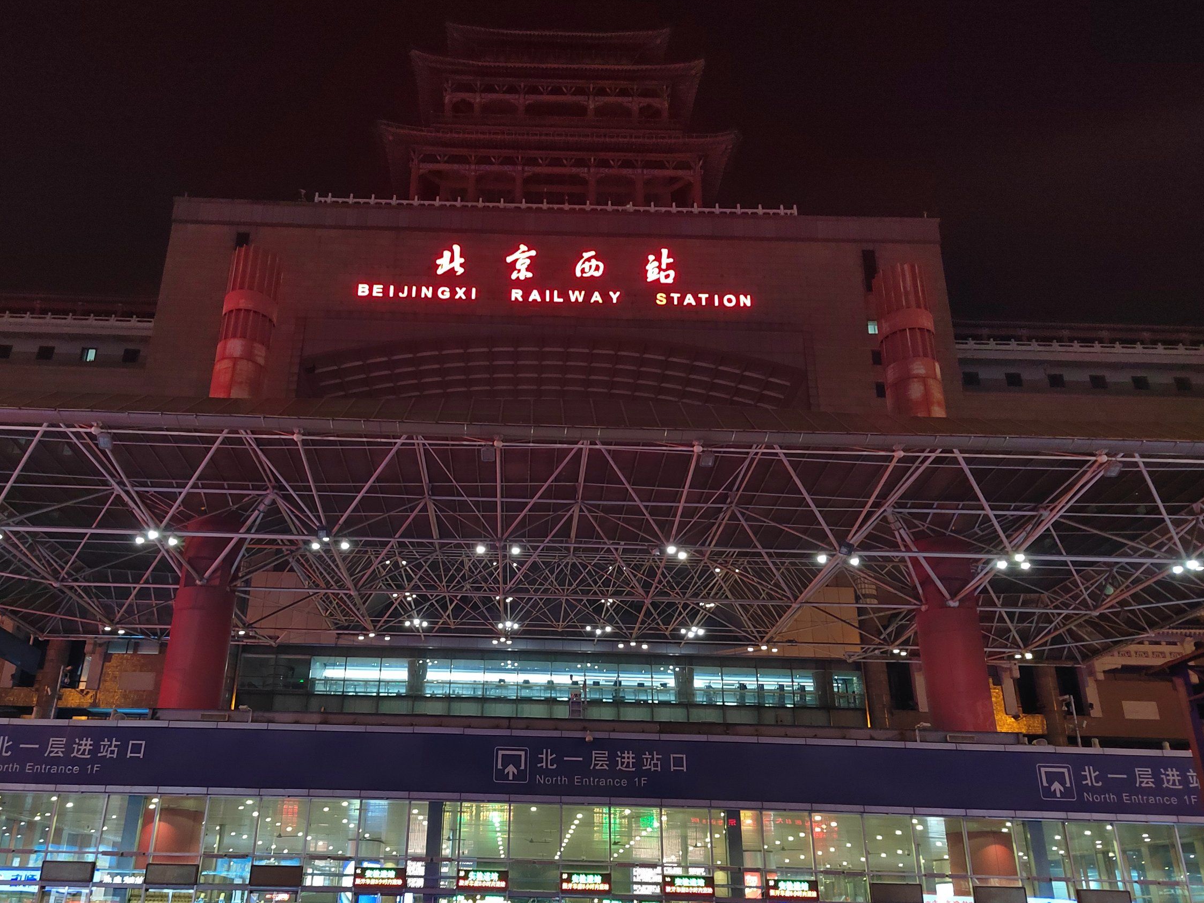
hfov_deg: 63.2
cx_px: 526
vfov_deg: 49.6
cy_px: 516
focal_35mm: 28
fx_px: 974
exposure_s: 1/50
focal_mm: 5.52
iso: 3397
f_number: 1.9
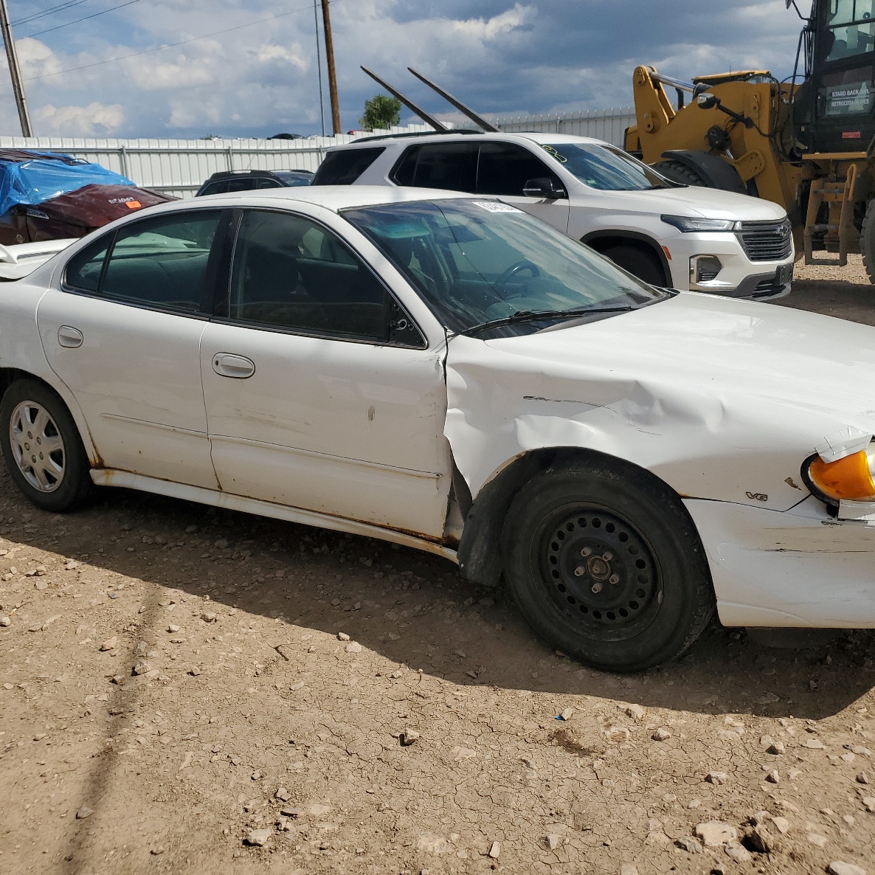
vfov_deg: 52.5
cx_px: 491
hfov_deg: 52.4
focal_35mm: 31
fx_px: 887
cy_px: 435
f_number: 1.5
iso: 50
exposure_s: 1/10000
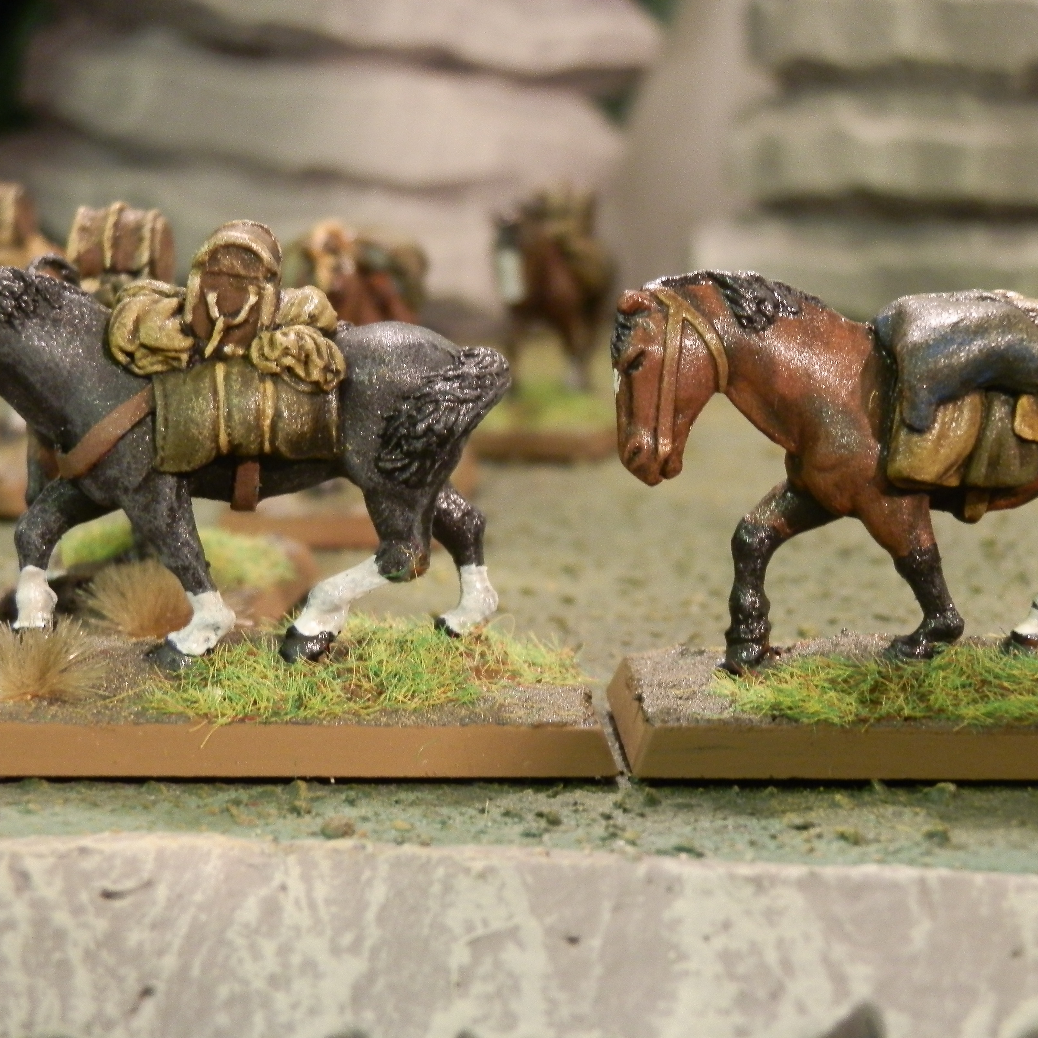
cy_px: 519
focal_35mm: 72
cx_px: 558
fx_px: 2443
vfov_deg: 24.0
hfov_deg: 24.0
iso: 250
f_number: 3.7
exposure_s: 1/8
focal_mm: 10.99
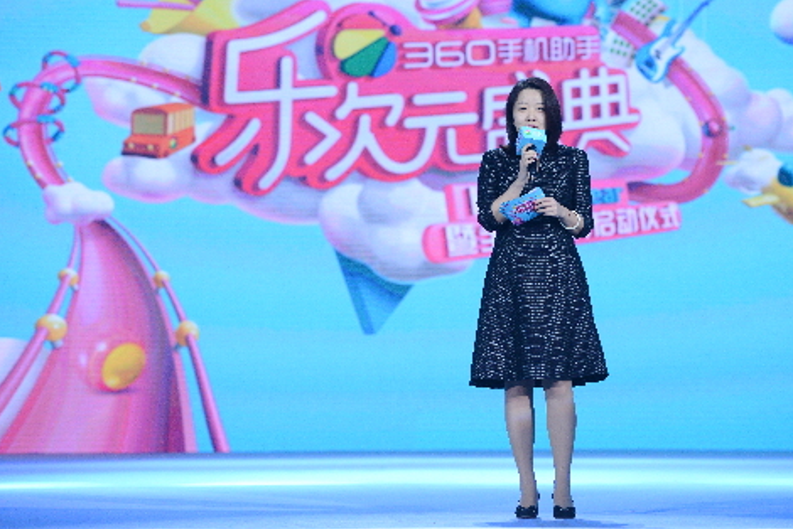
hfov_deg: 16.4
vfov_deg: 11.0
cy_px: 194
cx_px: 441
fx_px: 2755
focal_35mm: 125
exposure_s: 1/320
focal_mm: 98
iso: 1000
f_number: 3.5
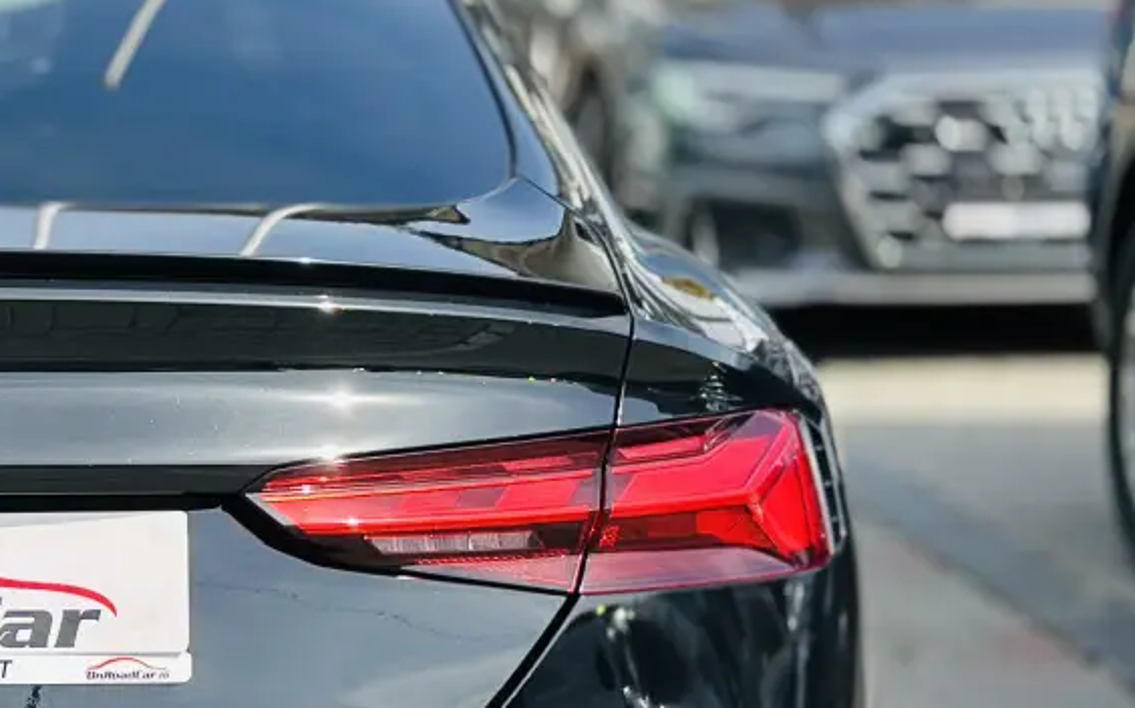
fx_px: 4020
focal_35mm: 130
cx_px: -165
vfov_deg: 10.1
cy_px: 378
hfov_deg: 15.6
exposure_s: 1/2358
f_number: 1.78
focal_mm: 6.86
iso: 100
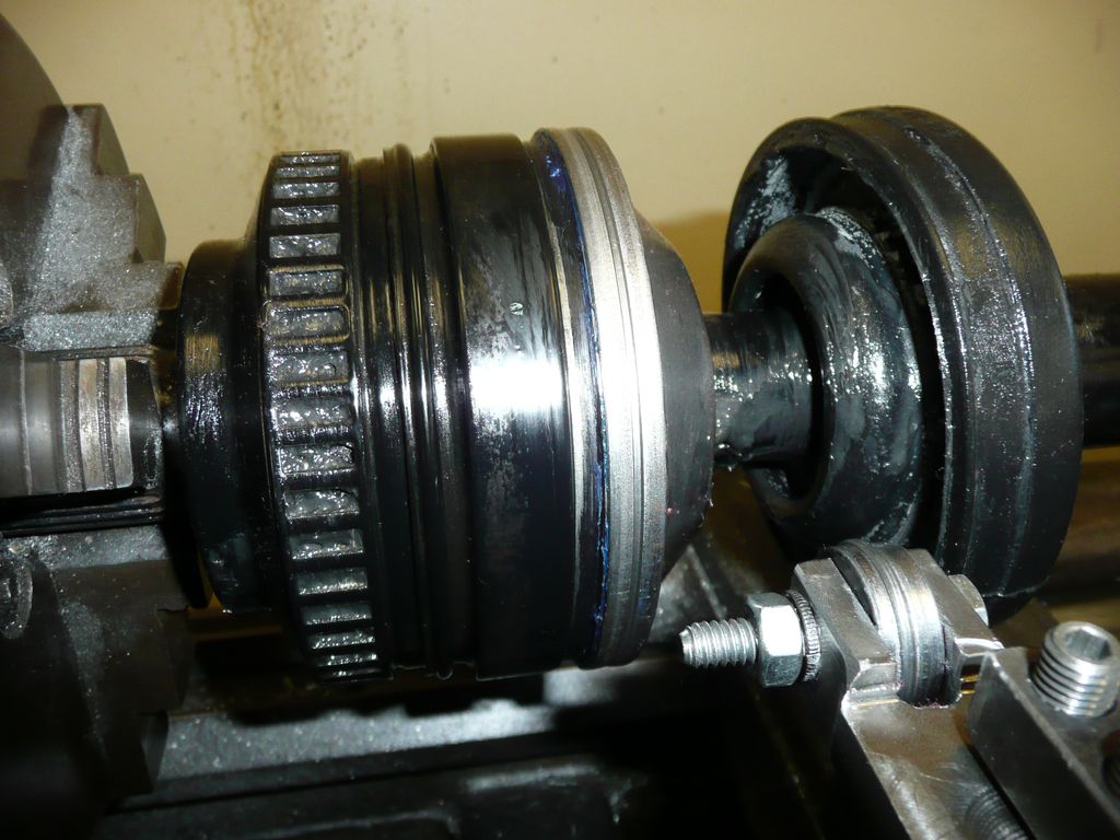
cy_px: 420
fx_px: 906
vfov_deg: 49.7
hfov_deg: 63.4
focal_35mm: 28
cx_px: 560
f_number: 3.3
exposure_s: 1/30
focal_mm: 4.6
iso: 200
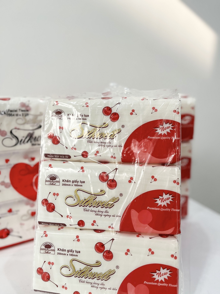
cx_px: 110
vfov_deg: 67.3
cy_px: 147
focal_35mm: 26
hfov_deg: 53.1
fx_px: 220
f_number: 1.6
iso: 100
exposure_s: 1/122
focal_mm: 5.1
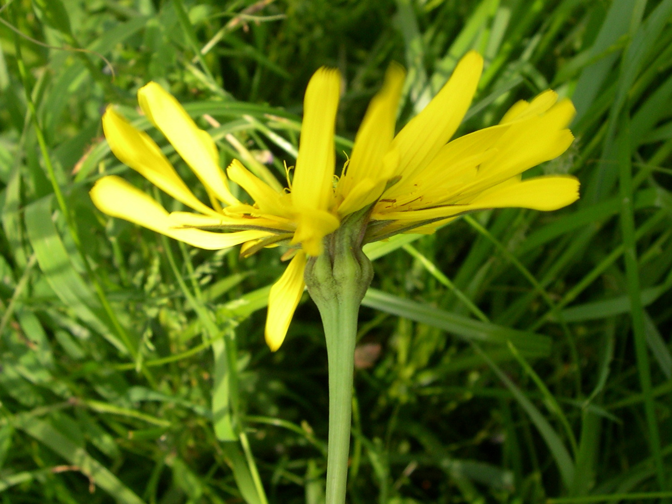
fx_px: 738
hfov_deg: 49.0
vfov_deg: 37.7
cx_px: 336
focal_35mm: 38
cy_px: 252
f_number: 7.6
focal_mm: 8
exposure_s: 1/105
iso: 100
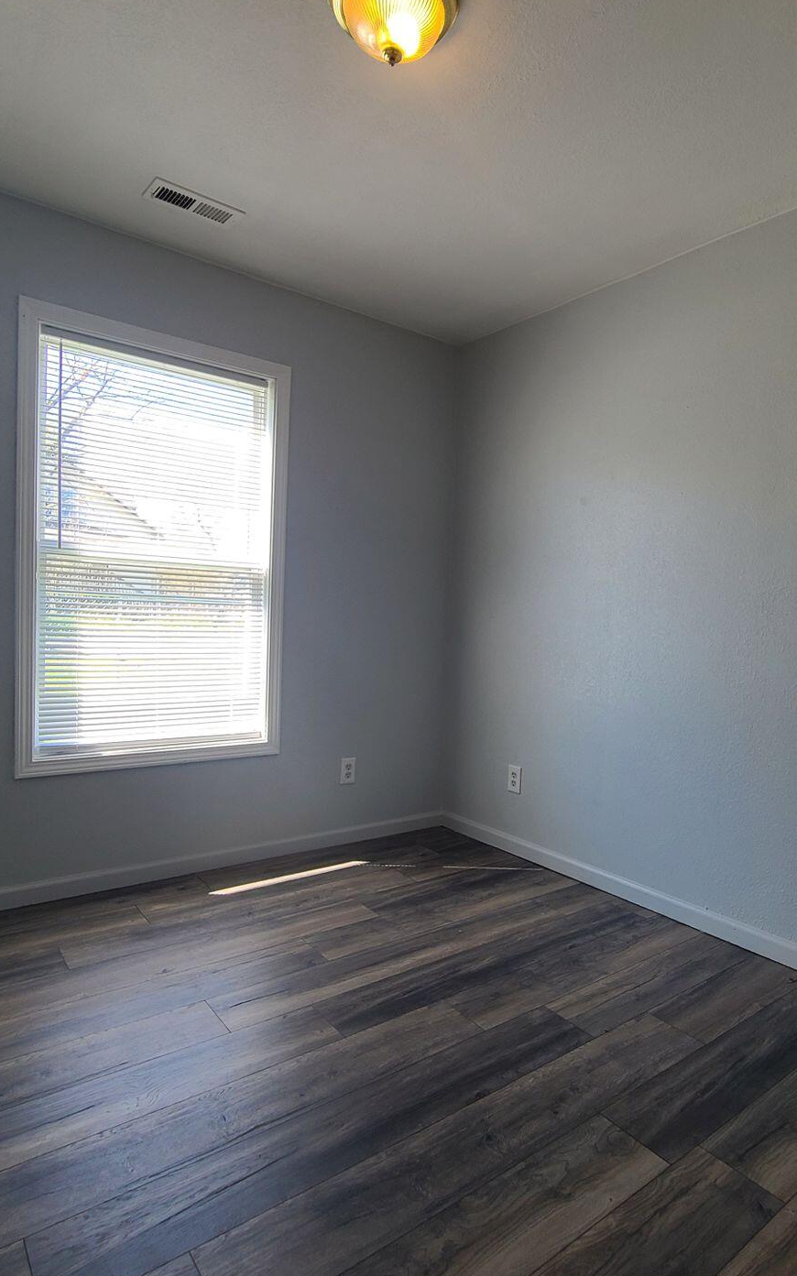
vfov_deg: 88.0
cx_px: 445
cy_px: 650
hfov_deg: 62.0
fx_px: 661
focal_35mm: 19
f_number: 2.2
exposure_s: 1/155
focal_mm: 2.2
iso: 50
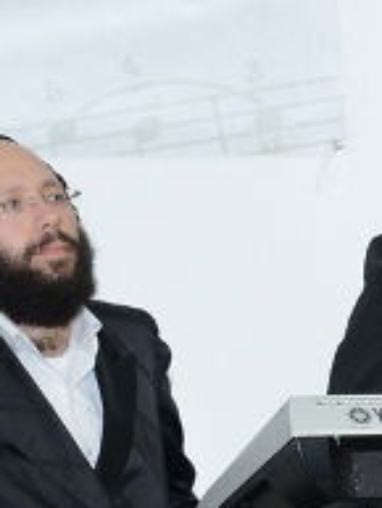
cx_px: 1075
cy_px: 530
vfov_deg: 8.8
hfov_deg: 6.2
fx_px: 3292
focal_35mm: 224
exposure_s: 1/125
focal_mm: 44
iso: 800
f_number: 5
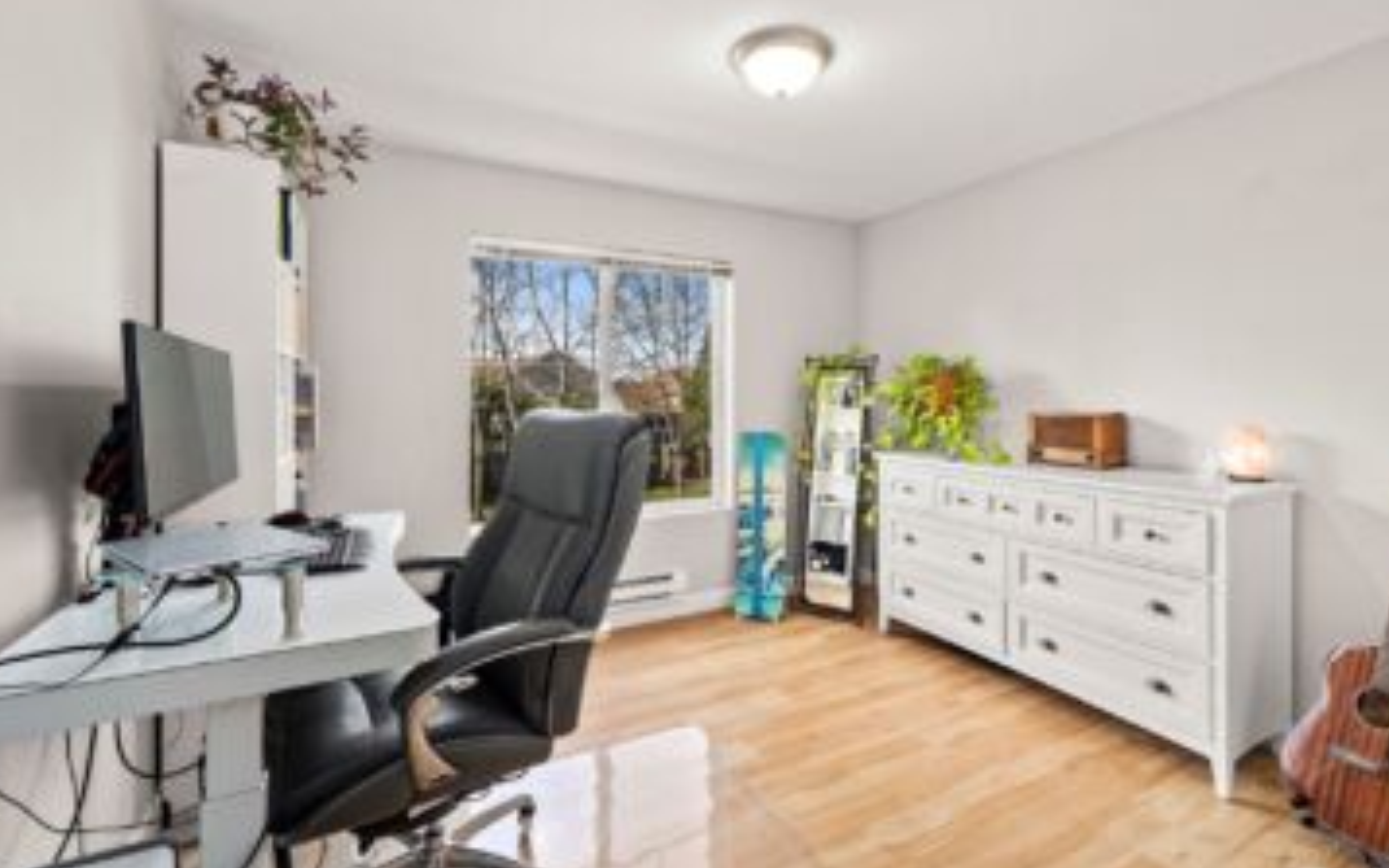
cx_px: 735
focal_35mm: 16
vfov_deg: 71.2
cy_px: 407
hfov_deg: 97.7
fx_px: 606
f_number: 6.7
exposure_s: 1/15
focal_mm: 14
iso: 1000
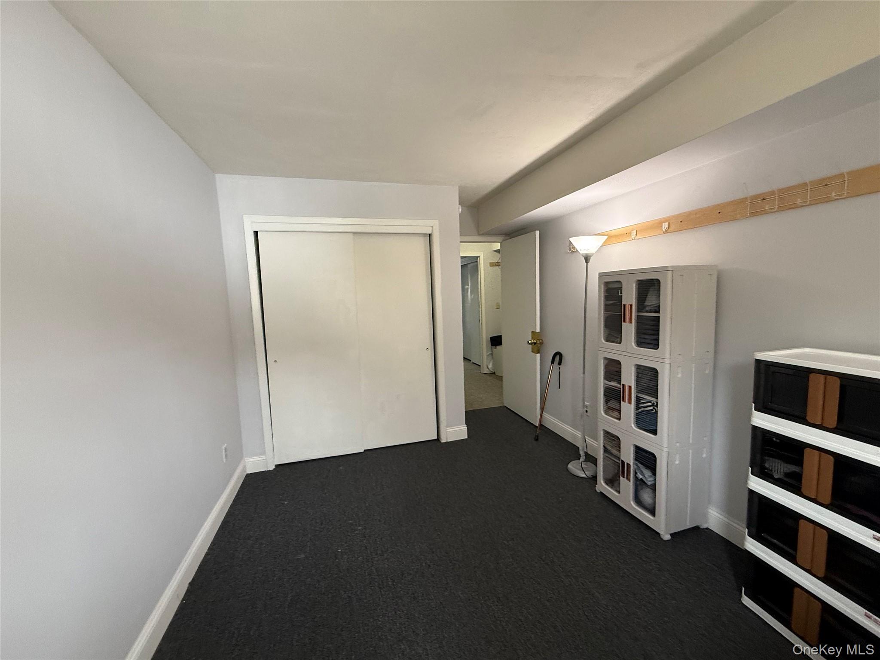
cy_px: 330
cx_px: 440
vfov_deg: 85.7
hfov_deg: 102.1
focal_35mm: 14
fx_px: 356
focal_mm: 2.22
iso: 400
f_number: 2.2
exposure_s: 1/93
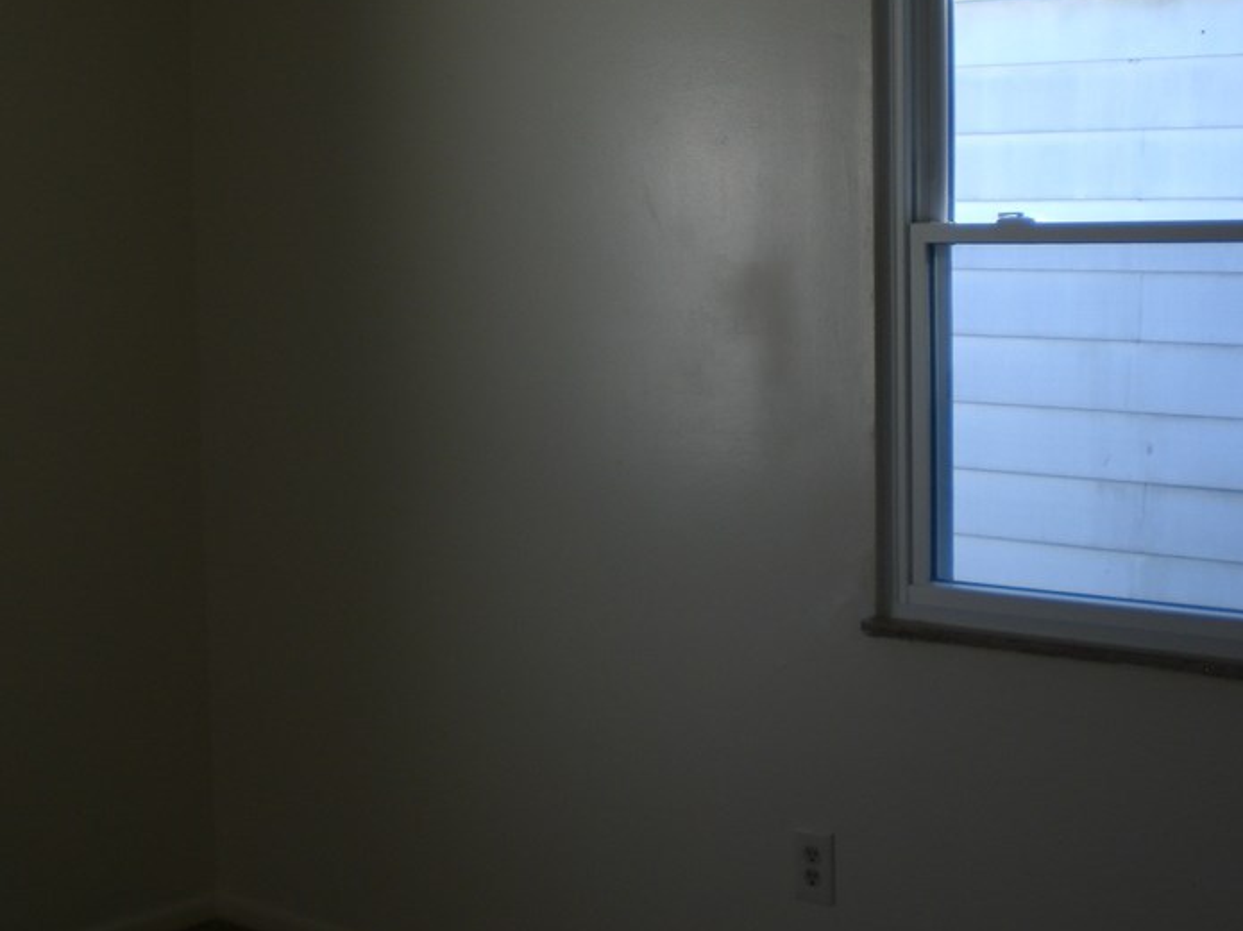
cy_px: 375
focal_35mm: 56
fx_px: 2011
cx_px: 715
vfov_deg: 26.0
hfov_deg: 34.3
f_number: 3.1
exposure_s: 1/80
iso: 50
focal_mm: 6.3
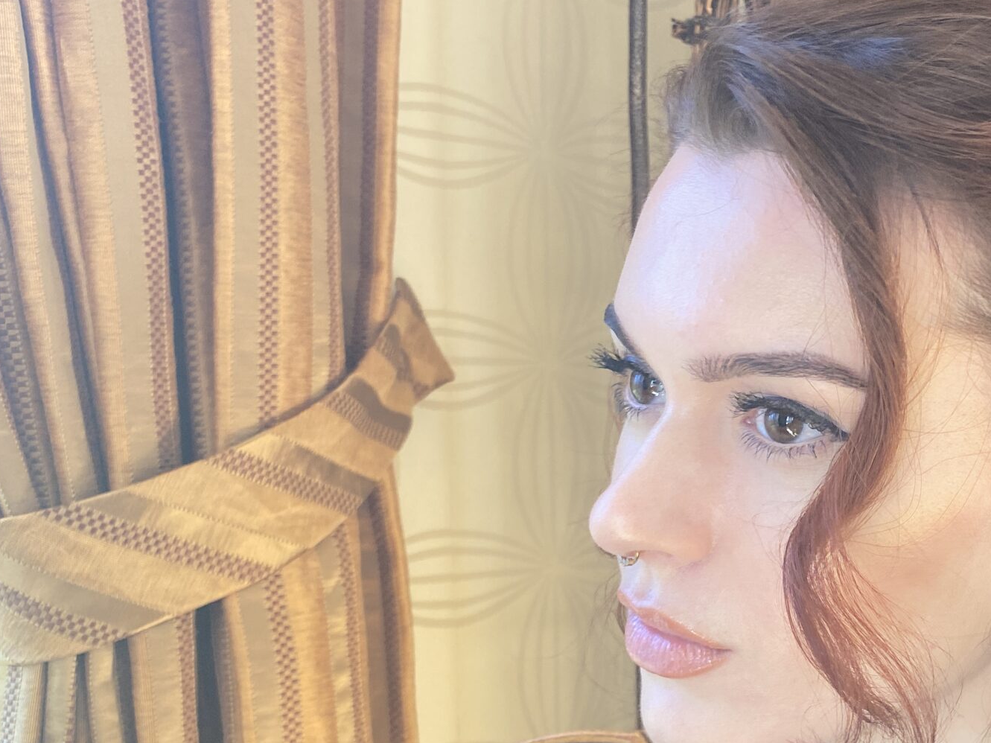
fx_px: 1431
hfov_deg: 35.8
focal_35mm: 50
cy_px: 530
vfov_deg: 28.8
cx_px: 897
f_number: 1.8
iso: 80
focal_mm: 4.25
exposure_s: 1/120
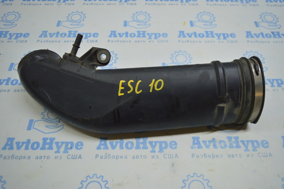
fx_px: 236
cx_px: 142
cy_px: 94
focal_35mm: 30
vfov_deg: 43.5
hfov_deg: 62.0
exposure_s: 1/100
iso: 400
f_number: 3.8
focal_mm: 20
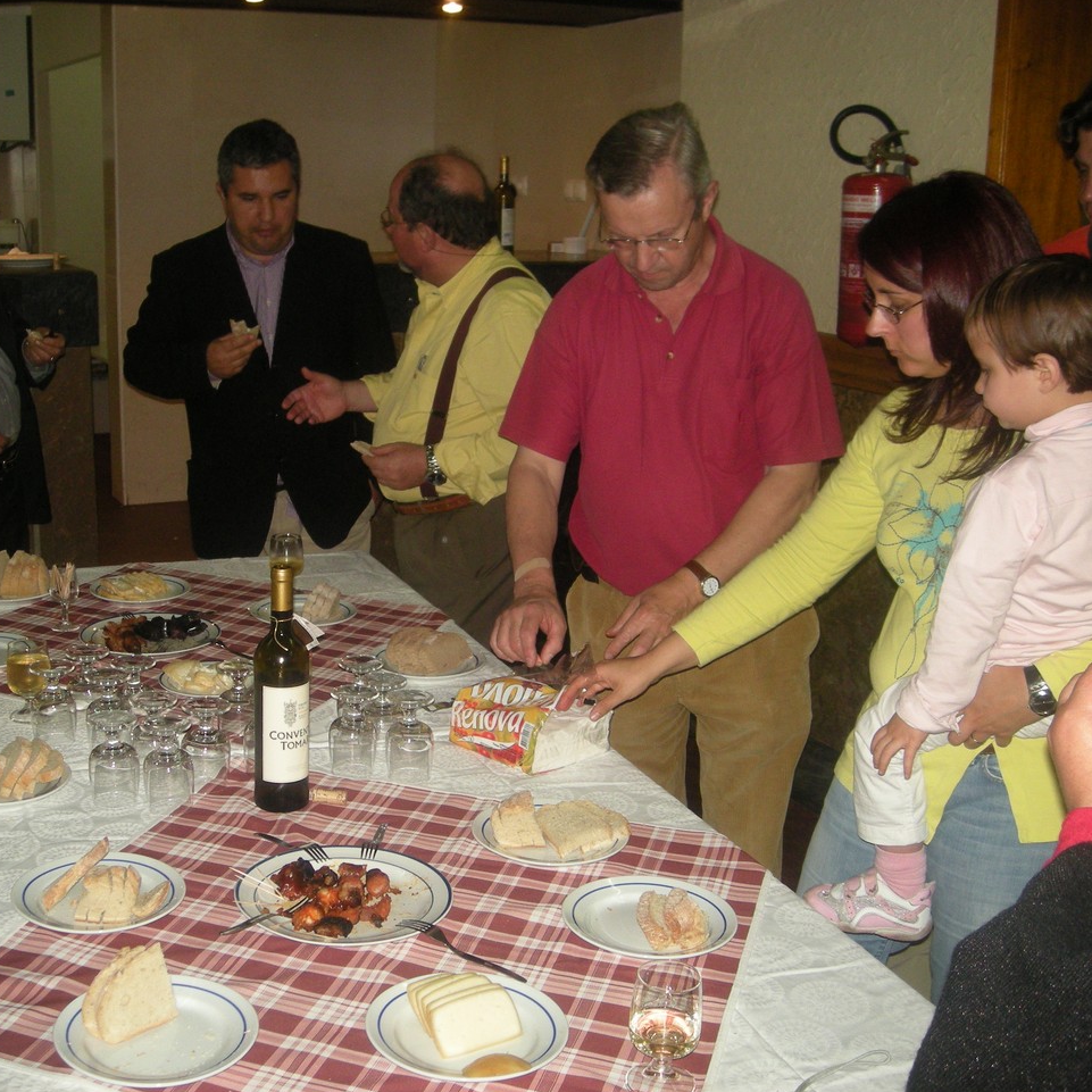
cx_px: 418
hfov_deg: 39.8
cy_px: 543
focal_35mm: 42
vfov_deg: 40.0
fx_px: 1499
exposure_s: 1/60
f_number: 2.8
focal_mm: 5.7
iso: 150
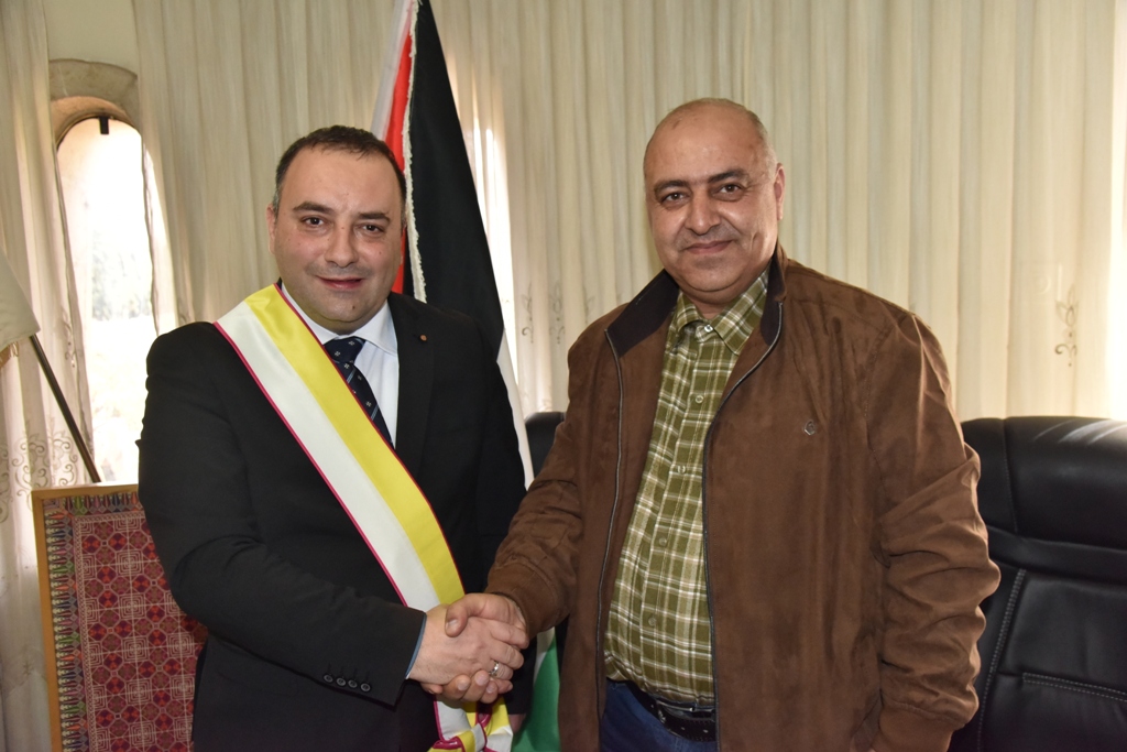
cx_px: 564
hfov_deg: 60.3
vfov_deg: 42.3
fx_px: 971
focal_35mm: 31
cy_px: 376
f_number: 6.3
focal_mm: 31
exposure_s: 1/200
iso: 2500
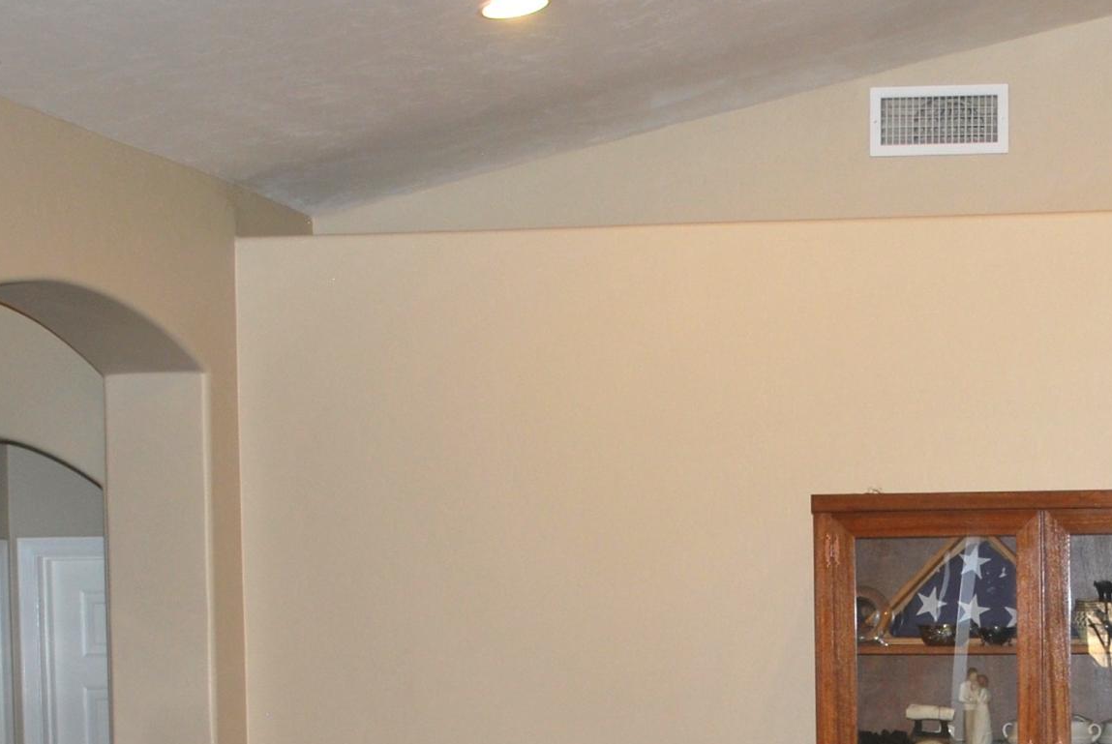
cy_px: 824
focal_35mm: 94
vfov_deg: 14.3
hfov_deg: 21.1
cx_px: 1043
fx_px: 2907
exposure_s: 1/60
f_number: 4.2
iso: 200
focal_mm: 24
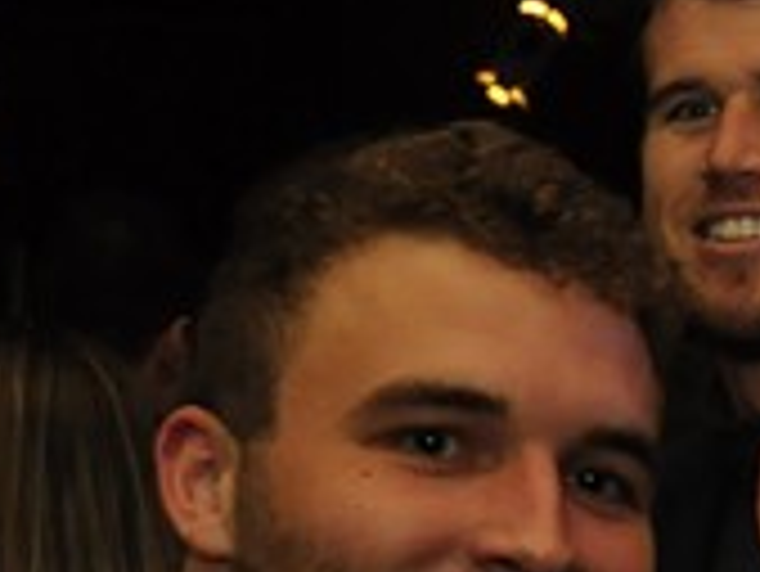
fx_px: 5229
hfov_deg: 8.2
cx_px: 1115
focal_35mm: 238
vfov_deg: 6.1
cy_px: 1031
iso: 800
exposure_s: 1/60
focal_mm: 28
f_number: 5.6
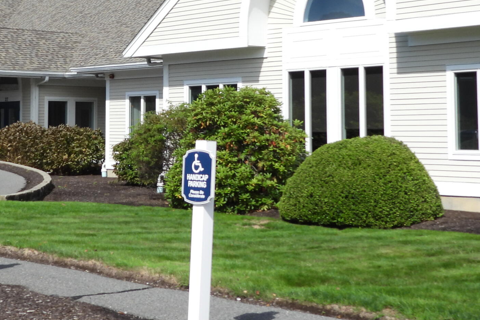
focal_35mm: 78
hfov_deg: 25.7
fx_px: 1040
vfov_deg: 17.3
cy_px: 46
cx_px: 124
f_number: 3.5
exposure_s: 1/1250
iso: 100
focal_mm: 6.3
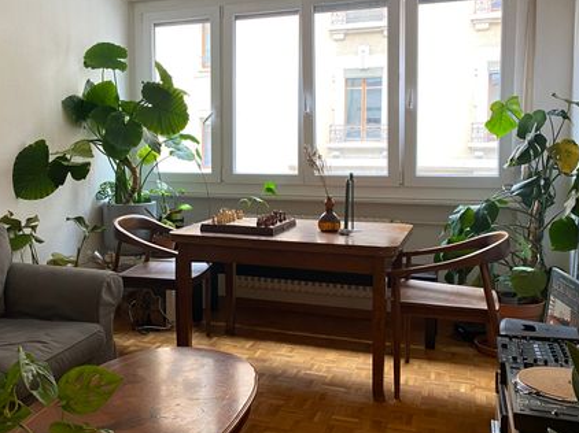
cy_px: 189
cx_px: 210
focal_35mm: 37
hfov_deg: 49.6
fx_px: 619
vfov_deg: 38.6
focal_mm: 4.25
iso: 500
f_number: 1.8
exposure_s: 1/60
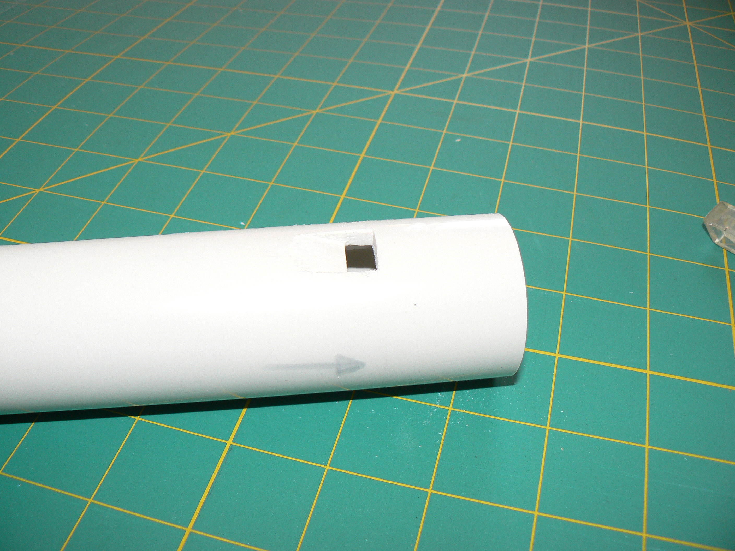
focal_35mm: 36
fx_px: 764
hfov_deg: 51.4
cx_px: 368
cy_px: 276
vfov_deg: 39.7
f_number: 2.8
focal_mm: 6
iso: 100
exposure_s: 1/30
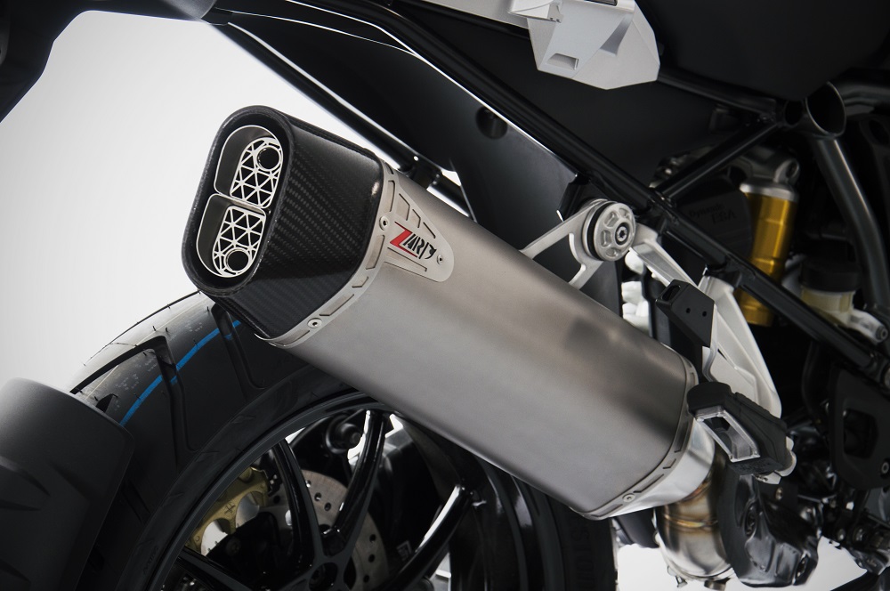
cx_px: 445
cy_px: 296
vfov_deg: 13.8
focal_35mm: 99
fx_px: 2444
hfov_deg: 20.6
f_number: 6.3
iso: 400
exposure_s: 1/60
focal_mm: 66
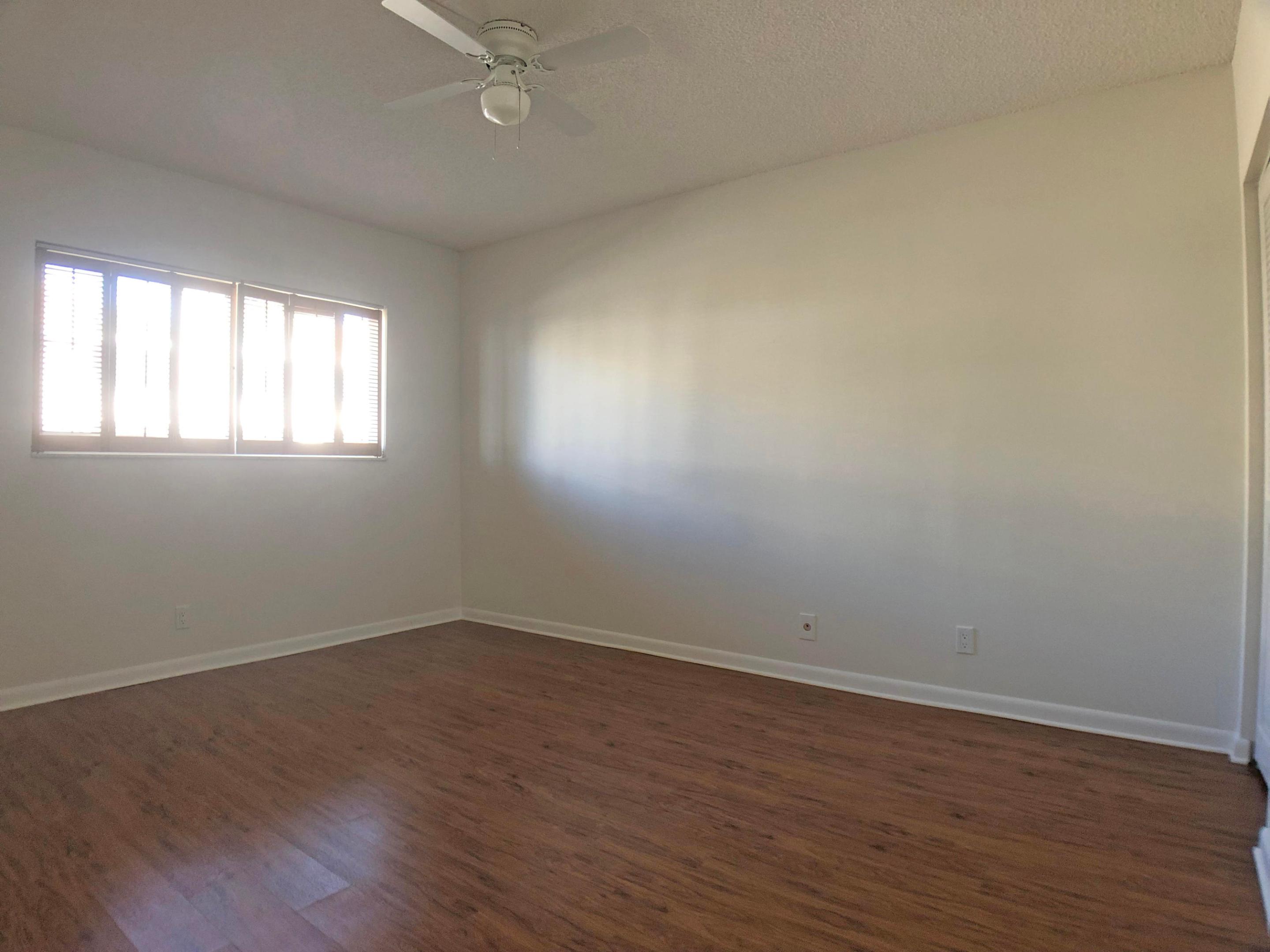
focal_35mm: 28
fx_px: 1027
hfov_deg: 63.4
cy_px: 476
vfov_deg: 49.7
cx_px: 635
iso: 40
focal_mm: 3.99
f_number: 1.8
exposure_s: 1/15
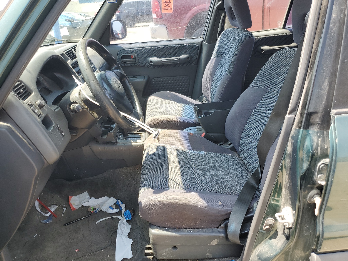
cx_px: 174
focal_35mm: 26
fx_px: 261
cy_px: 130
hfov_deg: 67.3
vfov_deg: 53.1
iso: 50
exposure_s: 1/345
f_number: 1.5
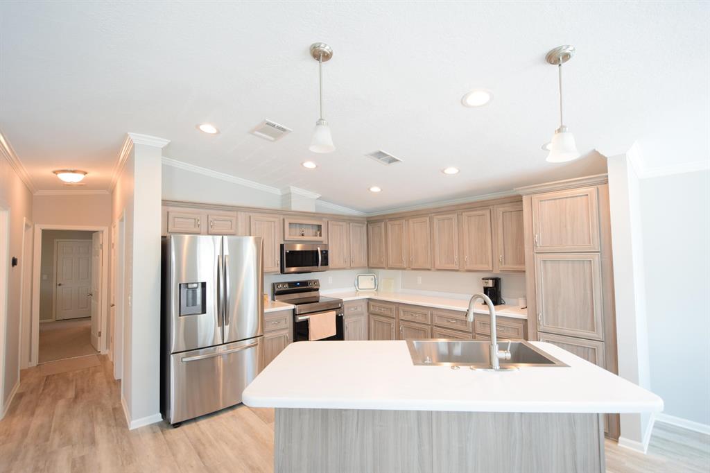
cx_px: 355
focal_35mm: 15
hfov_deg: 100.4
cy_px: 236
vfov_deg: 77.3
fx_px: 296
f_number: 4
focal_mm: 10
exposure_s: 1/60
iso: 450
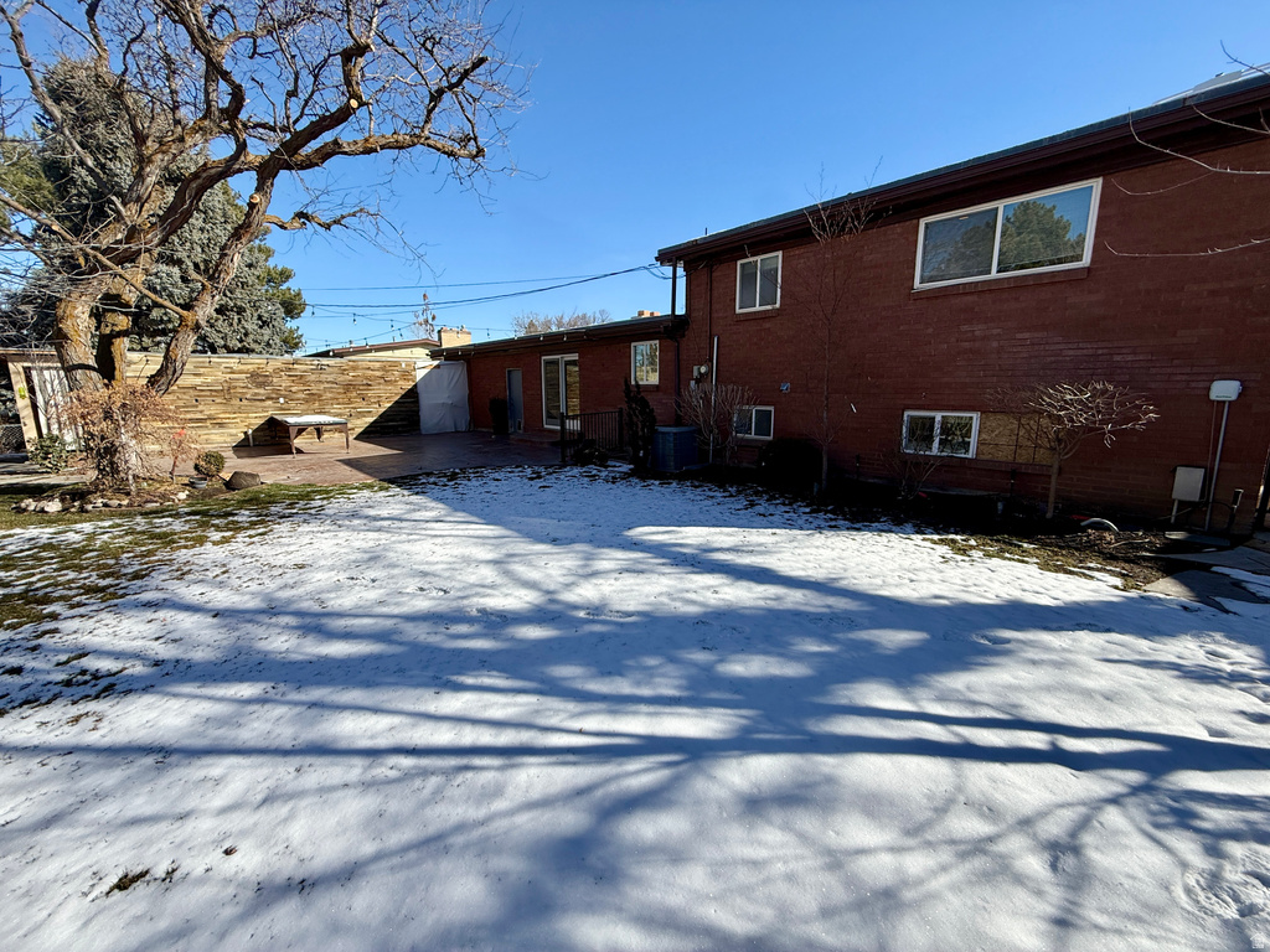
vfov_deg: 85.7
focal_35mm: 14
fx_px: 514
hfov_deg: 102.1
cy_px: 476
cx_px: 635
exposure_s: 1/1698
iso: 50
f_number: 2.2
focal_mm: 2.22
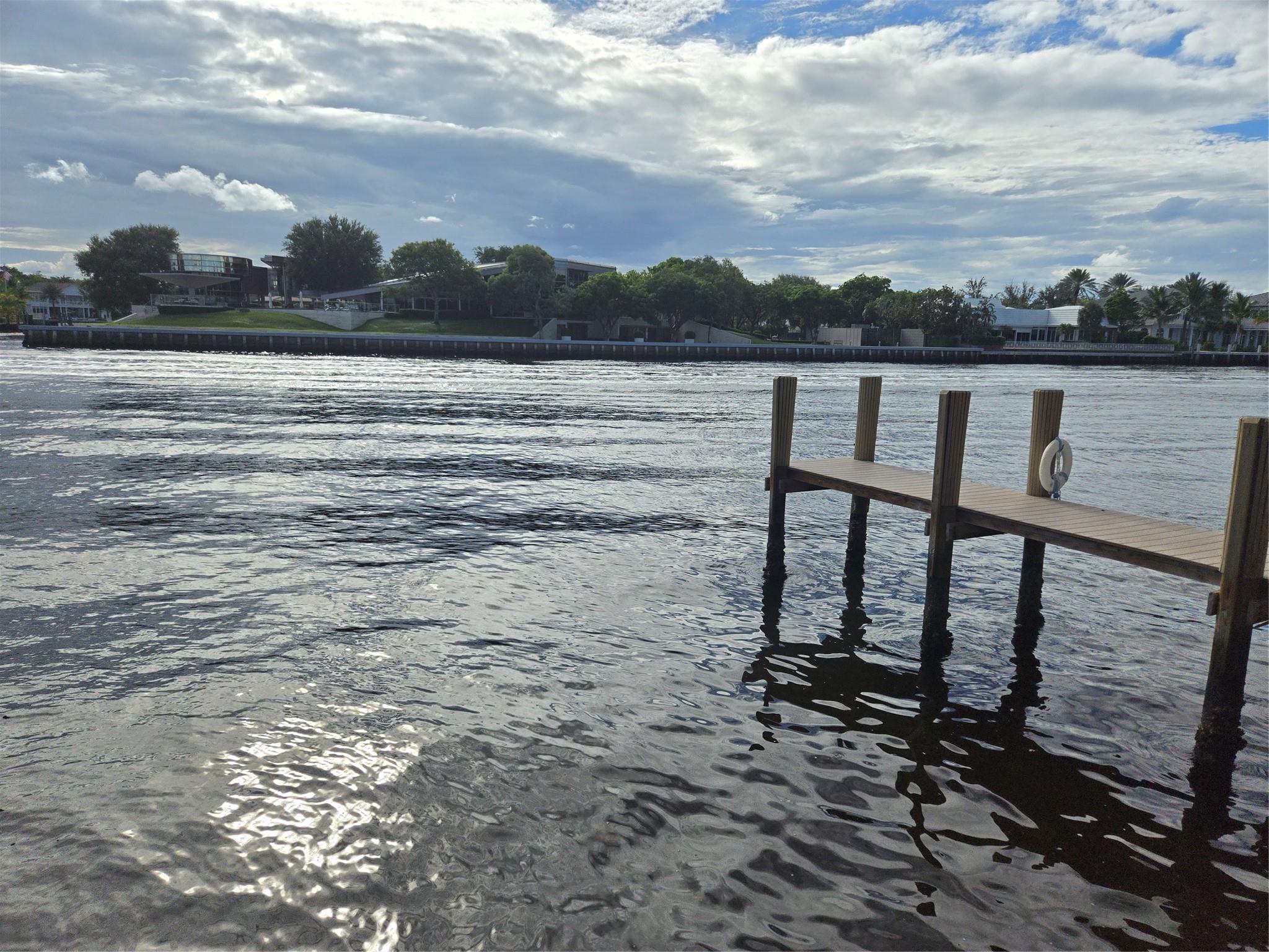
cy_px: 476
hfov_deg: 73.9
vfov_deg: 58.9
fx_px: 843
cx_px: 634
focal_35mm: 23
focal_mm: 5.4
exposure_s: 1/3300
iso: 25
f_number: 1.8
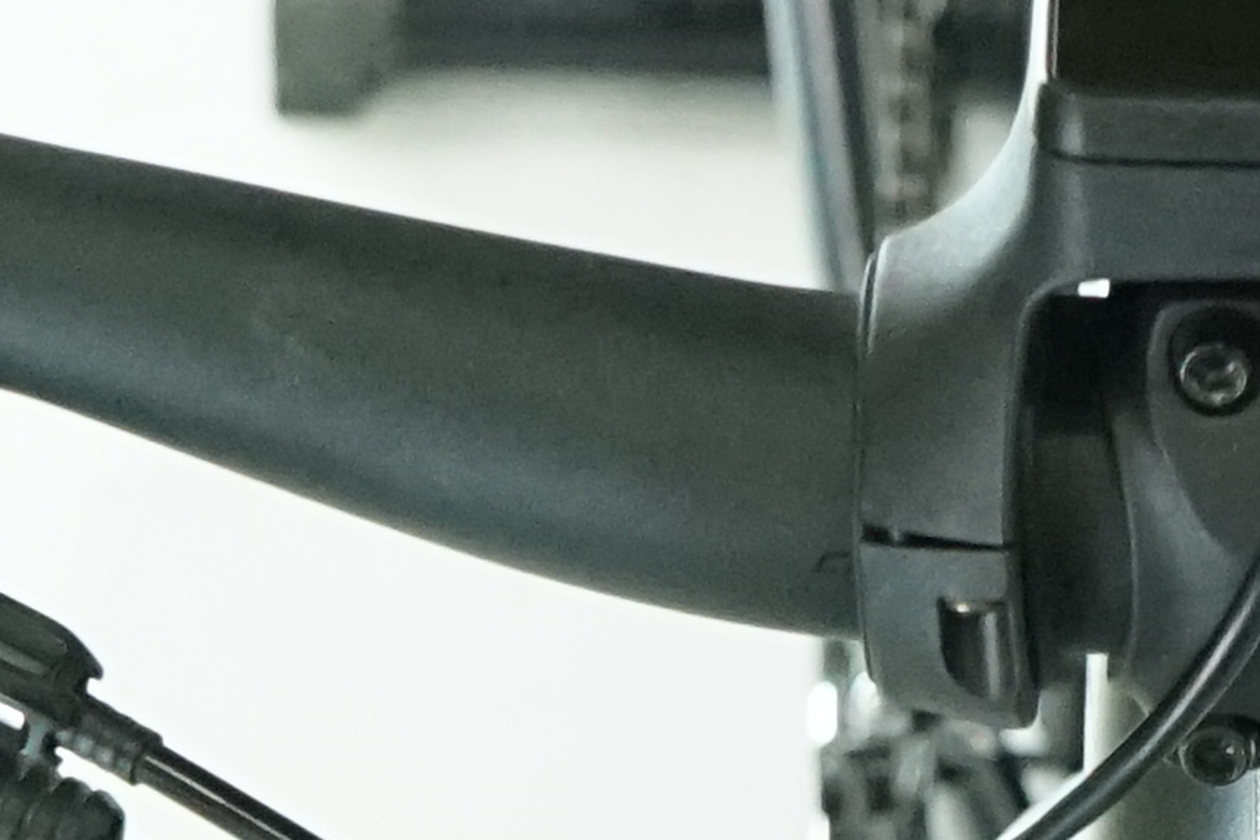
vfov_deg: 4.7
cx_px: 1328
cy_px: 2246
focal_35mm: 280
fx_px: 9797
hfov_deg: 7.3
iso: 4000
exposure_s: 1/200
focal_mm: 40
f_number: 7.1
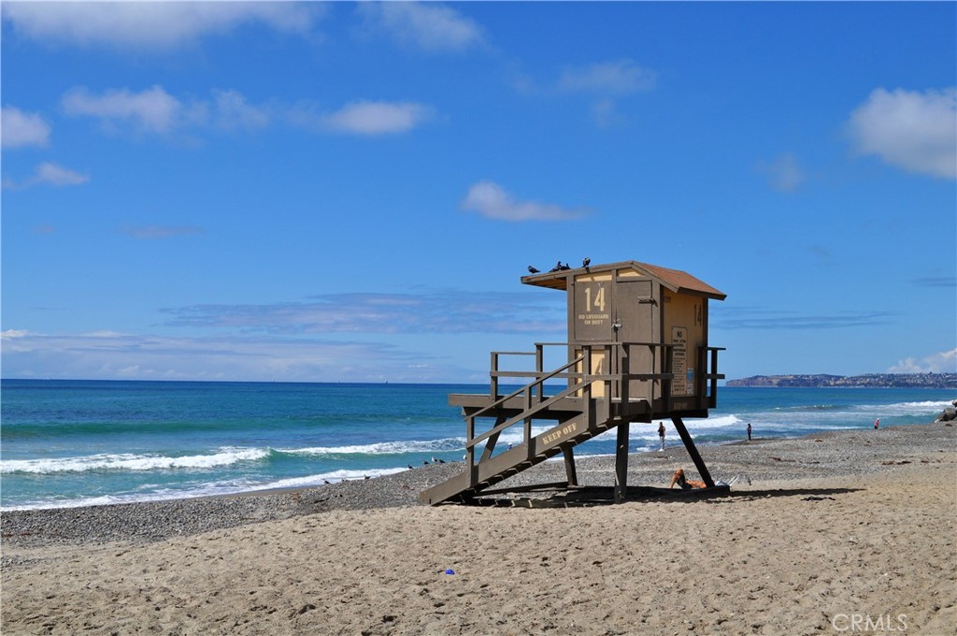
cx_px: 478
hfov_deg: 43.7
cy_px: 318
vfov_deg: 29.8
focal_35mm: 45
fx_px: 1195
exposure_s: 1/500
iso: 200
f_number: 11
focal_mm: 30
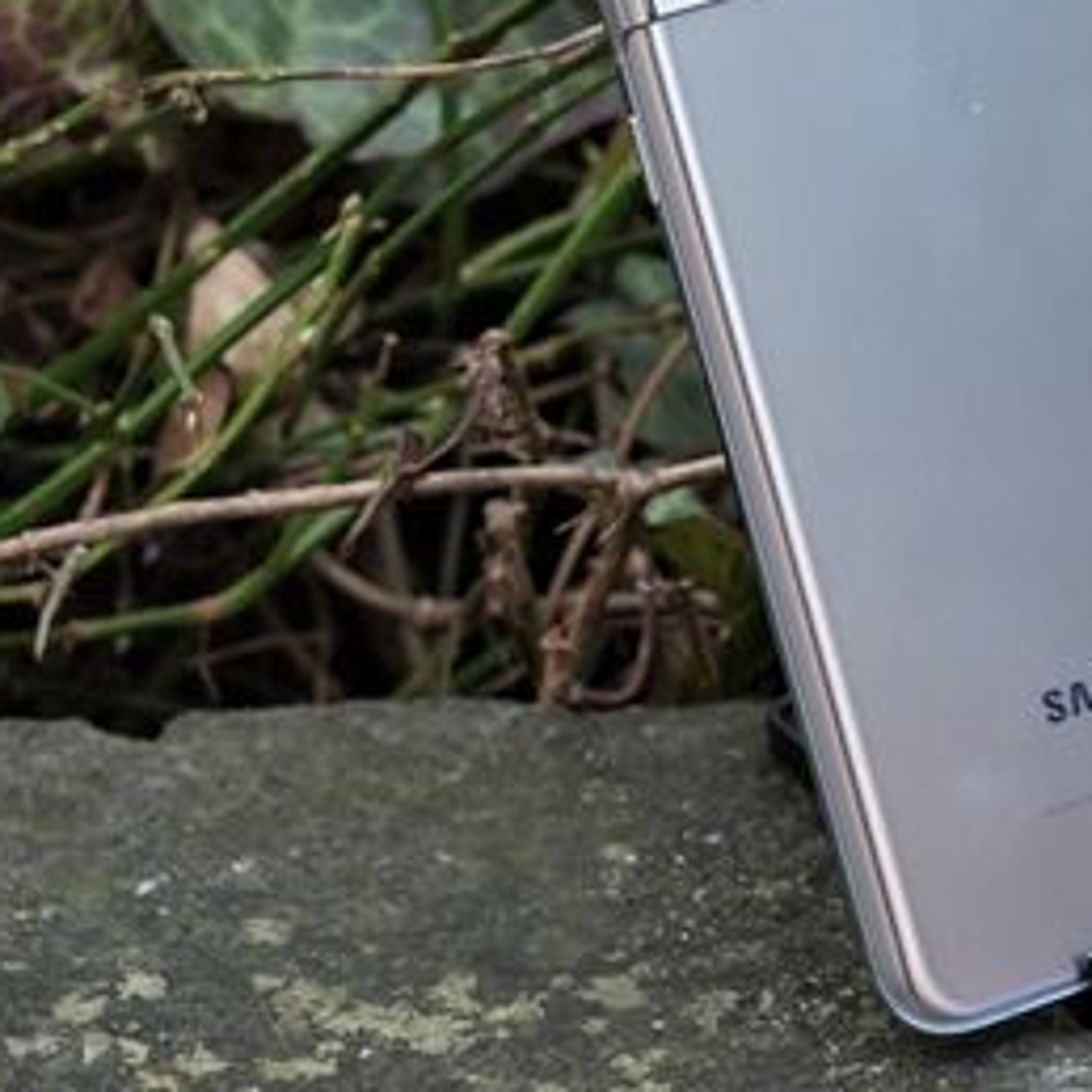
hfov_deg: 9.5
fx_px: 6496
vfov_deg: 9.6
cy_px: 502
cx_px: 1383
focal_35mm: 182
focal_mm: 67
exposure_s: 1/125
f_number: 7.1
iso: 800
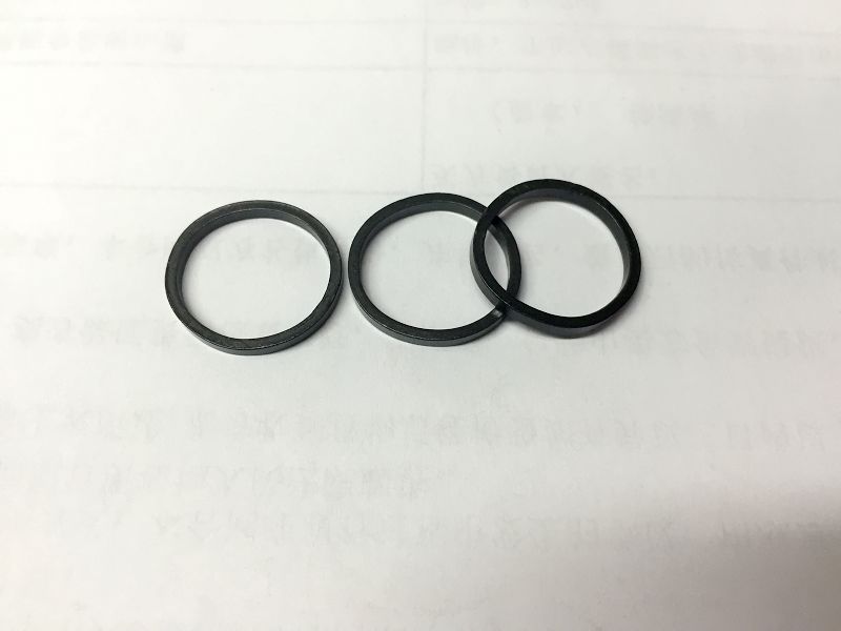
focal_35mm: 29
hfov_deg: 61.7
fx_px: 705
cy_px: 316
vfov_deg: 48.2
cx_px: 420
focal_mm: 4.15
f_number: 2.2
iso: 40
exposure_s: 1/33
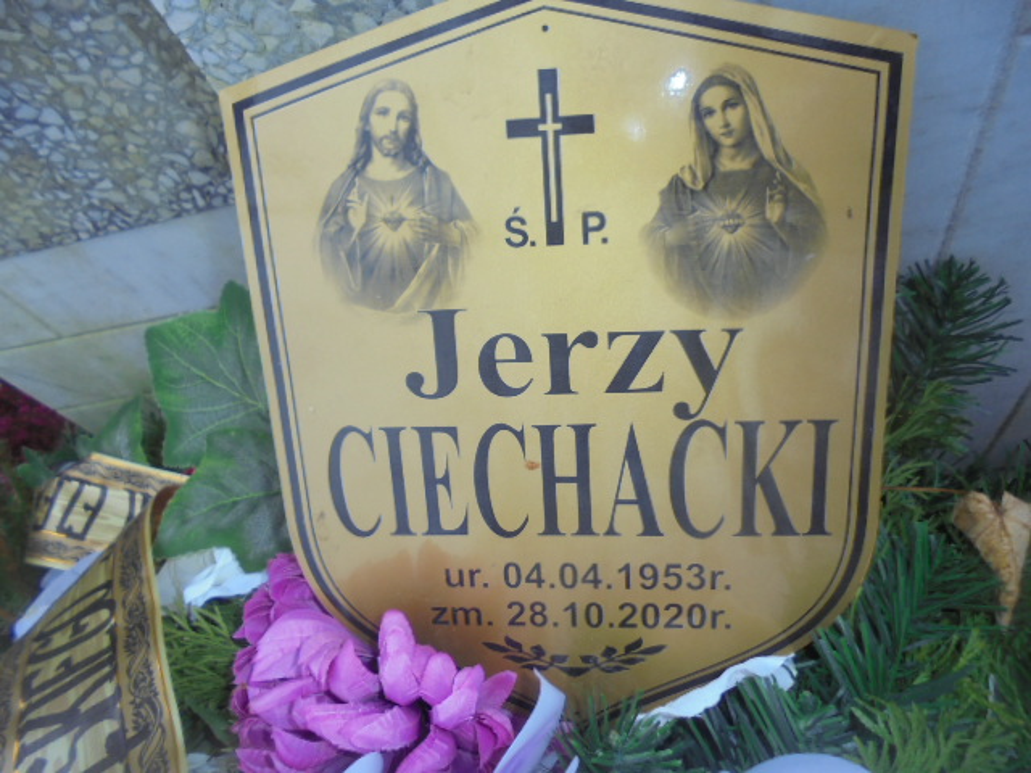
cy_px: 386
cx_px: 516
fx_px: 774
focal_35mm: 26
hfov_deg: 67.3
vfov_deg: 53.1
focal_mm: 4.6
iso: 100
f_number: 3.5
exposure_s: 1/40
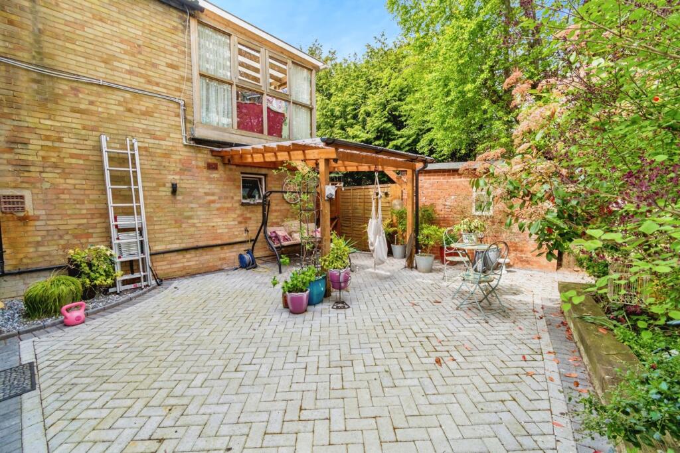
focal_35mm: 15
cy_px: 226
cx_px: 340
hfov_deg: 100.4
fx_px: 283
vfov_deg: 77.3
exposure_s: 1/320
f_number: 8
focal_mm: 10
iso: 250
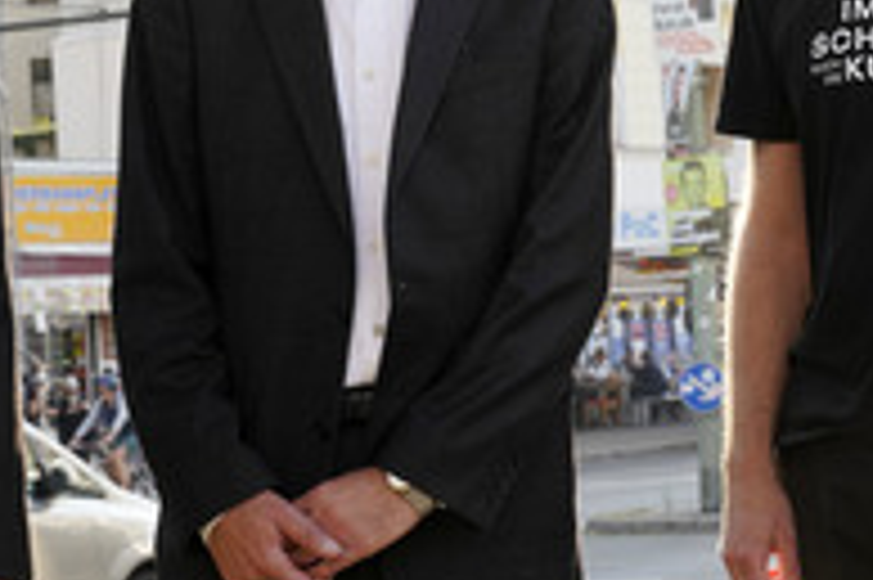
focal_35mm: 123
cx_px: 344
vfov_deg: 11.0
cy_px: -13
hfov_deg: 16.7
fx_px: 2980
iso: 640
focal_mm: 53
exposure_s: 1/200
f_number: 10
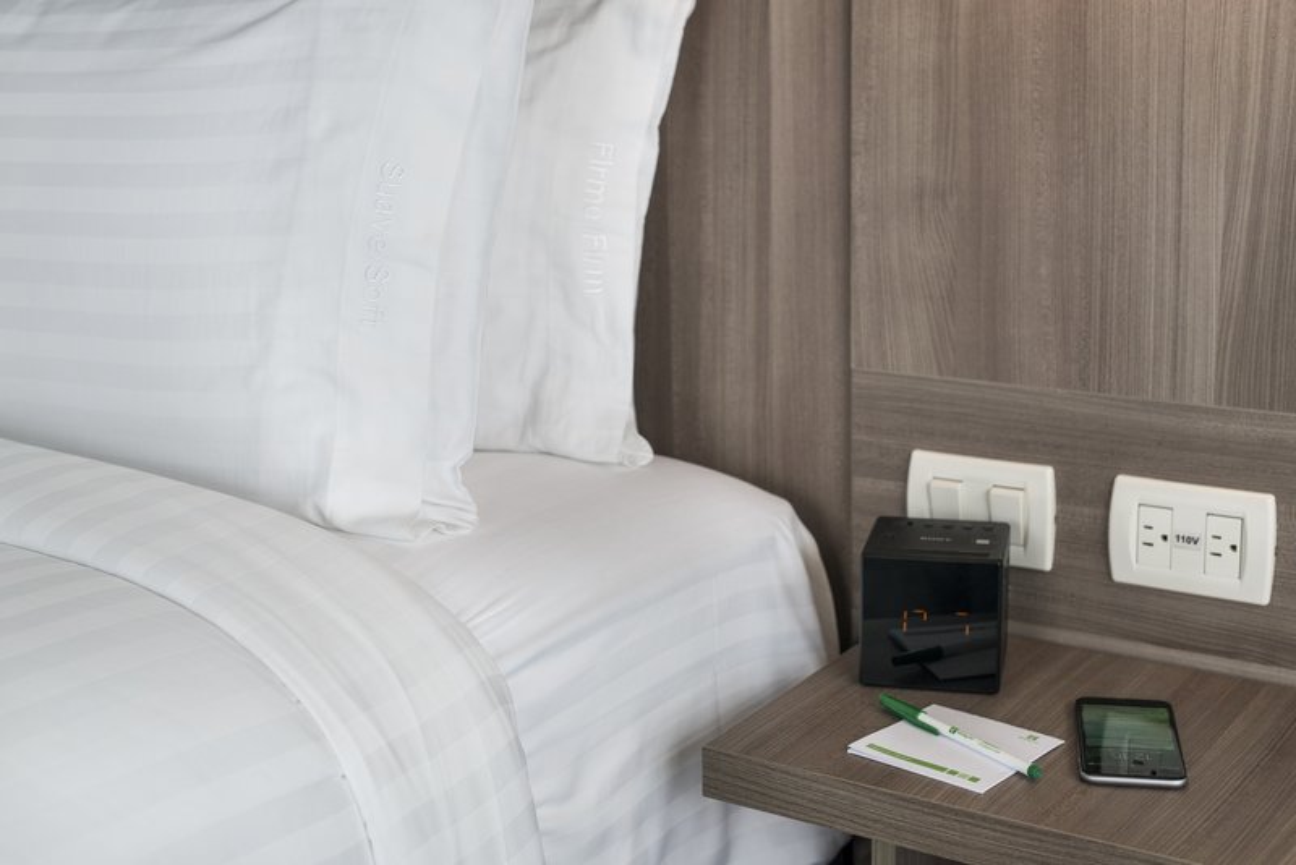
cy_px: 432
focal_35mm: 50
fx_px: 1801
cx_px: 648
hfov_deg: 39.6
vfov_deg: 27.0
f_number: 3.5
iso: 500
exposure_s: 1/400
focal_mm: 50
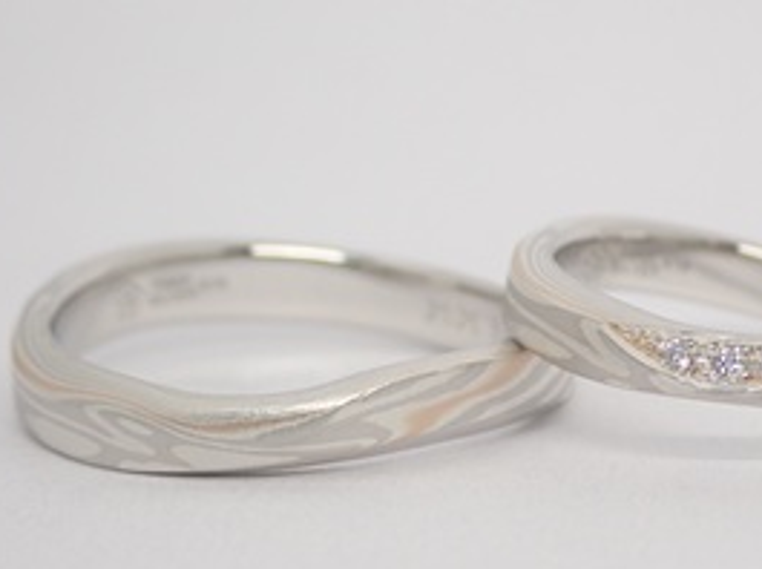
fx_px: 2880
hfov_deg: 15.0
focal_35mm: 131
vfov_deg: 11.3
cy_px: 369
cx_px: 515
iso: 200
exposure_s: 1/125
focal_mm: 13.65
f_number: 4.1
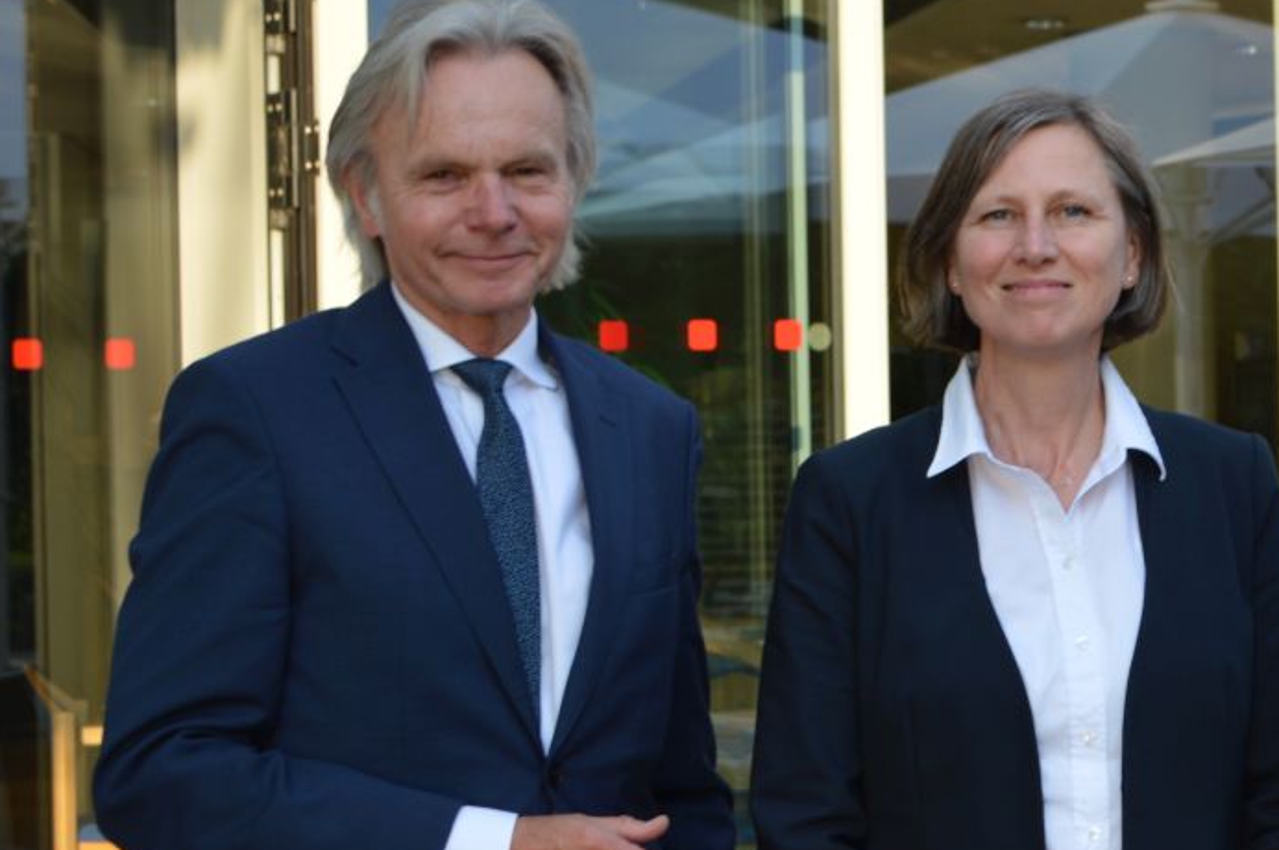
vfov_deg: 11.7
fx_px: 4153
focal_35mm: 117
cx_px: 1381
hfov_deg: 17.0
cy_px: 409
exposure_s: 1/125
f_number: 5.6
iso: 110
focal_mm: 36
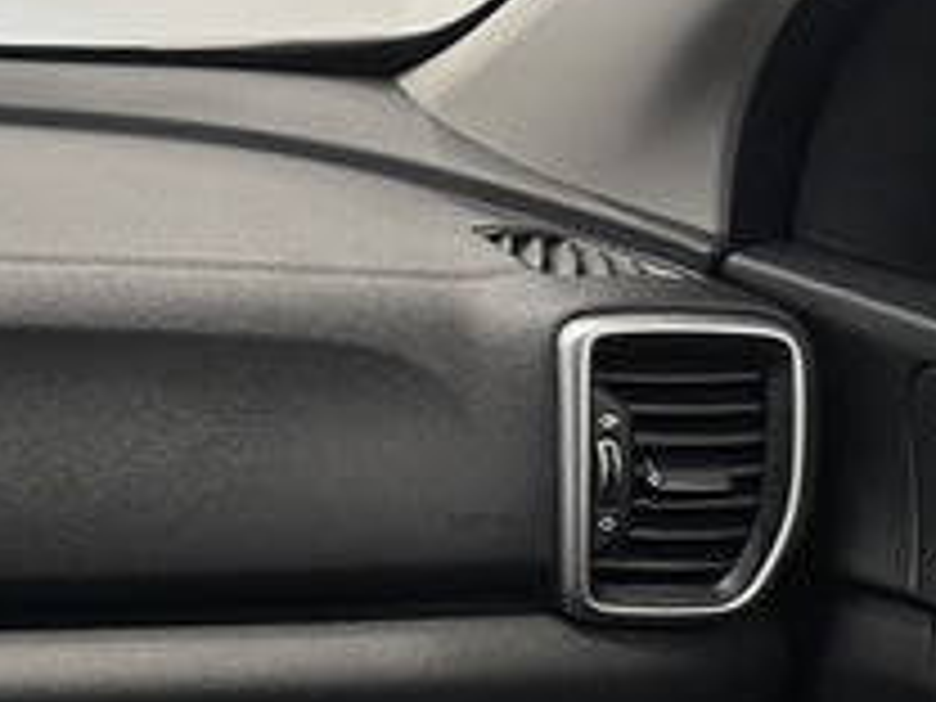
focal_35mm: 104
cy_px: 556
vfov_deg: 14.2
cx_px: -976
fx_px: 2812
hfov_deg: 15.1
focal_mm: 6.86
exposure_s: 1/50
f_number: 1.78
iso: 160
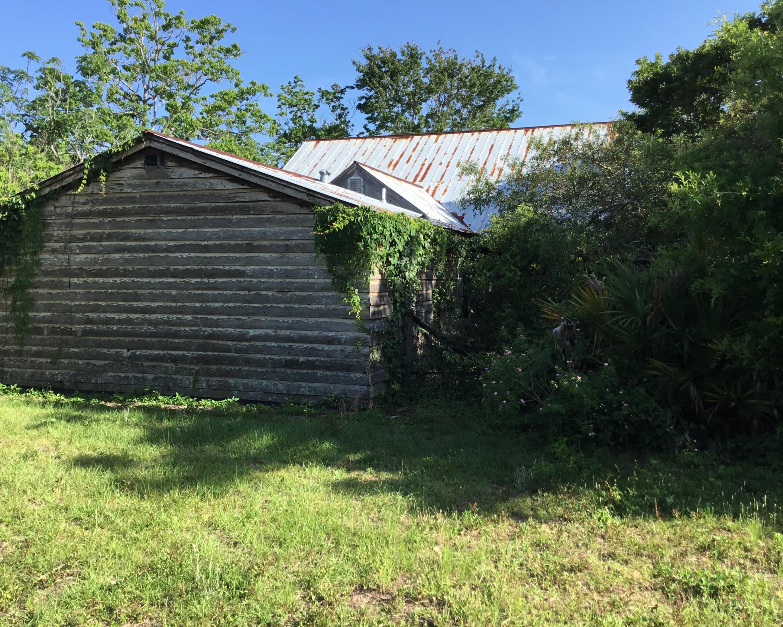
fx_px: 765
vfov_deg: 44.5
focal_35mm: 33
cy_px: 319
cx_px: 385
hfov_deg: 54.2
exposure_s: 1/641
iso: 25
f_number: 2.4
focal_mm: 3.3
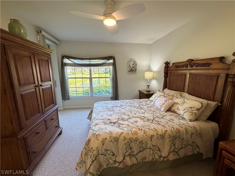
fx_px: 95
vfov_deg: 85.7
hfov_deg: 102.1
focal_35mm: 14
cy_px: 88
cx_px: 118
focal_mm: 2.22
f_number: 2.2
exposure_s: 1/91
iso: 320
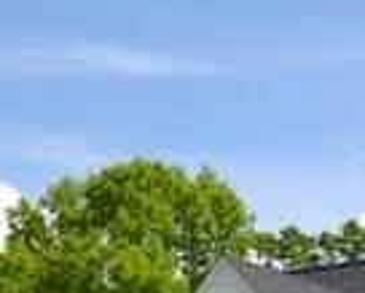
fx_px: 1859
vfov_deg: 8.7
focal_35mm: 172
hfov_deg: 10.8
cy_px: 461
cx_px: 537
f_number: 9
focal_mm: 26
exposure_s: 1/200
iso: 100
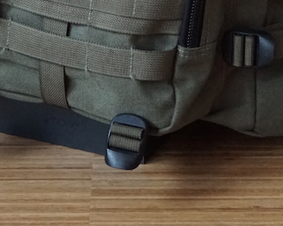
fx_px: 2737
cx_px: 150
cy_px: -78
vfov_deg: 4.7
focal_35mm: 327
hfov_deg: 5.9
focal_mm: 70
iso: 3200
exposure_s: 1/2.5
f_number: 14
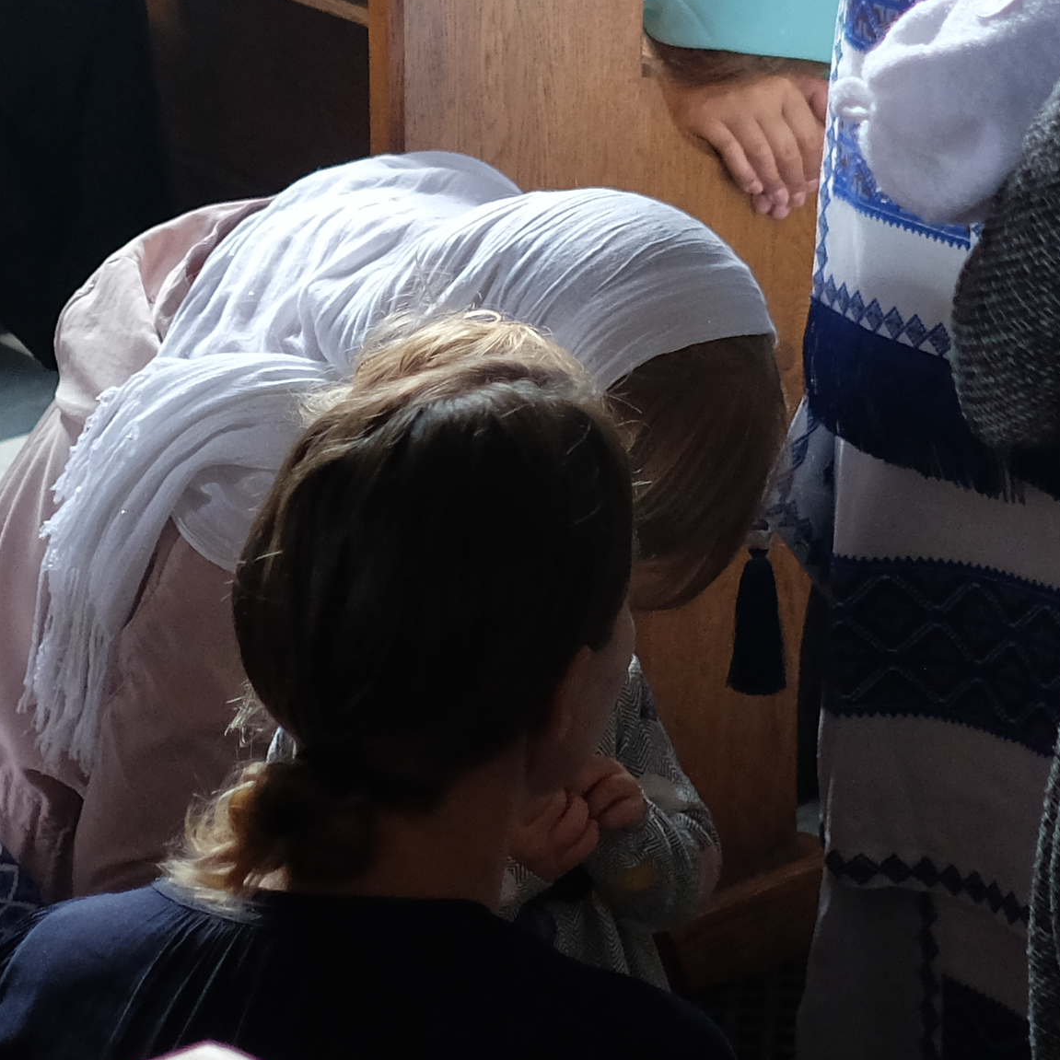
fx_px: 5370
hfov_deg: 11.3
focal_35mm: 155
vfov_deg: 11.1
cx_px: 477
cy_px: -126
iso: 800
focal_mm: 23
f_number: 2
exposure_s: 1/100
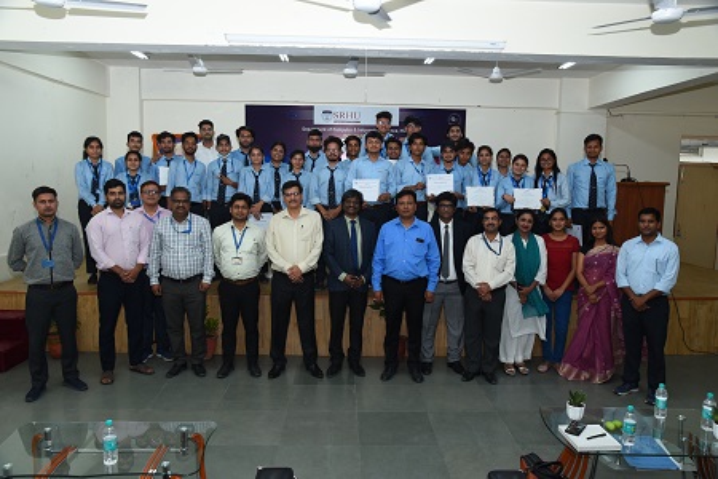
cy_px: 240
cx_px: 359
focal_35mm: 28
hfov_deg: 65.5
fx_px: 558
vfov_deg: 46.4
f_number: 6.3
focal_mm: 28
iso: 1000
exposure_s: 1/125
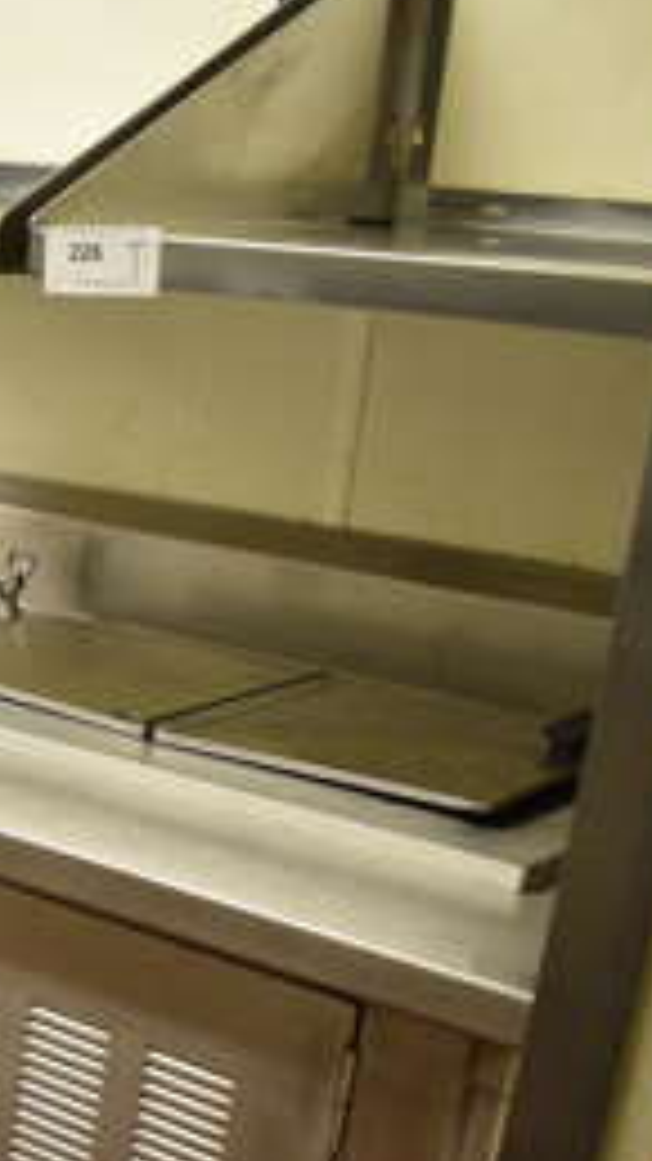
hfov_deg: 15.2
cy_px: 846
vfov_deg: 31.0
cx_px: -576
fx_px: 2061
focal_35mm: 67
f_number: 3.5
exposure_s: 1/125
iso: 1100
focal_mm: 18
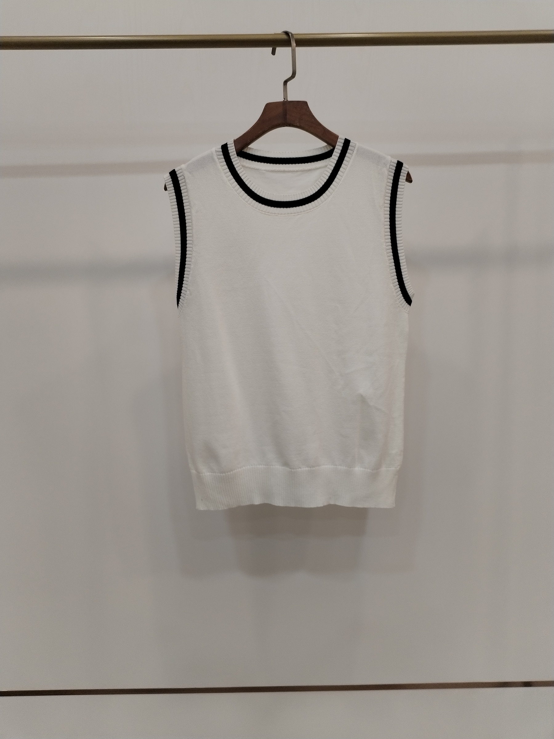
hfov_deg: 48.2
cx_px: 277
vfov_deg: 61.7
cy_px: 370
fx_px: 619
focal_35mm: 29
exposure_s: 1/60
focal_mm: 4.75
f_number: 1.8
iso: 172
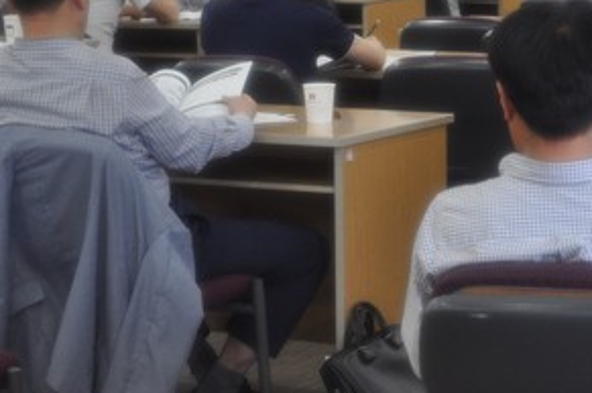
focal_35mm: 130
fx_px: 2134
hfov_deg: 15.6
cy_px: 95
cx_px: 529
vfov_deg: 10.5
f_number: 5.3
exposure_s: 1/30
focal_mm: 42
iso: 640
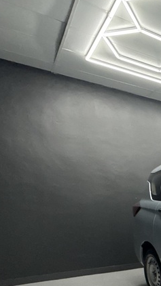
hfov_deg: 18.6
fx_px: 281
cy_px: 251
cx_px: 330
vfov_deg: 49.0
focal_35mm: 37
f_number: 2.2
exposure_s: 1/100
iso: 200
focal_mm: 2.22
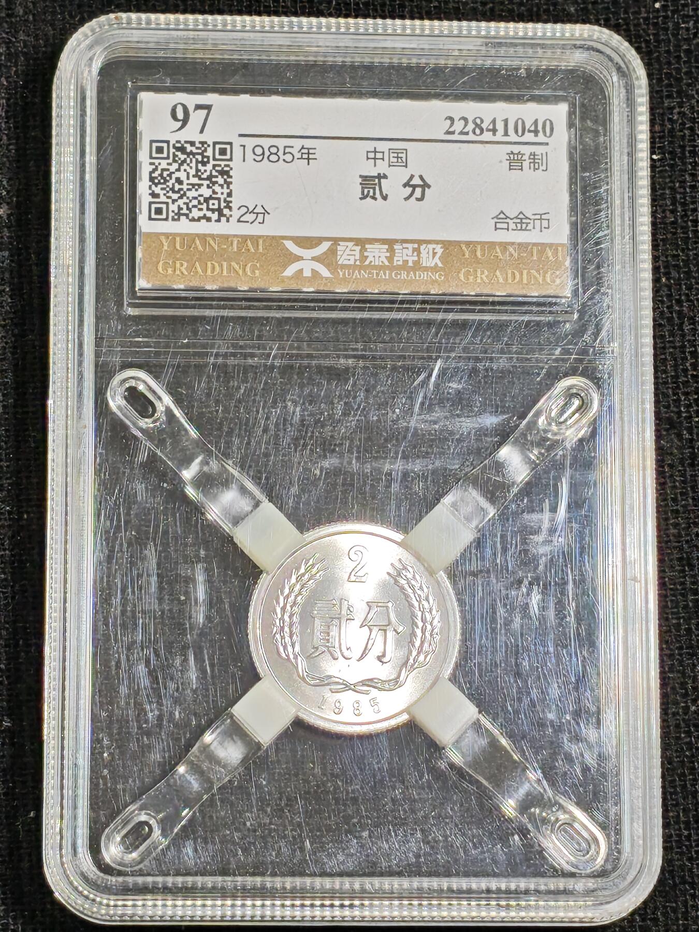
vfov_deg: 16.4
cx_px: 350
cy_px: 466
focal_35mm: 120
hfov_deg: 12.3
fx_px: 3231
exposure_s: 1/1263
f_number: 1.5
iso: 50
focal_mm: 4.94
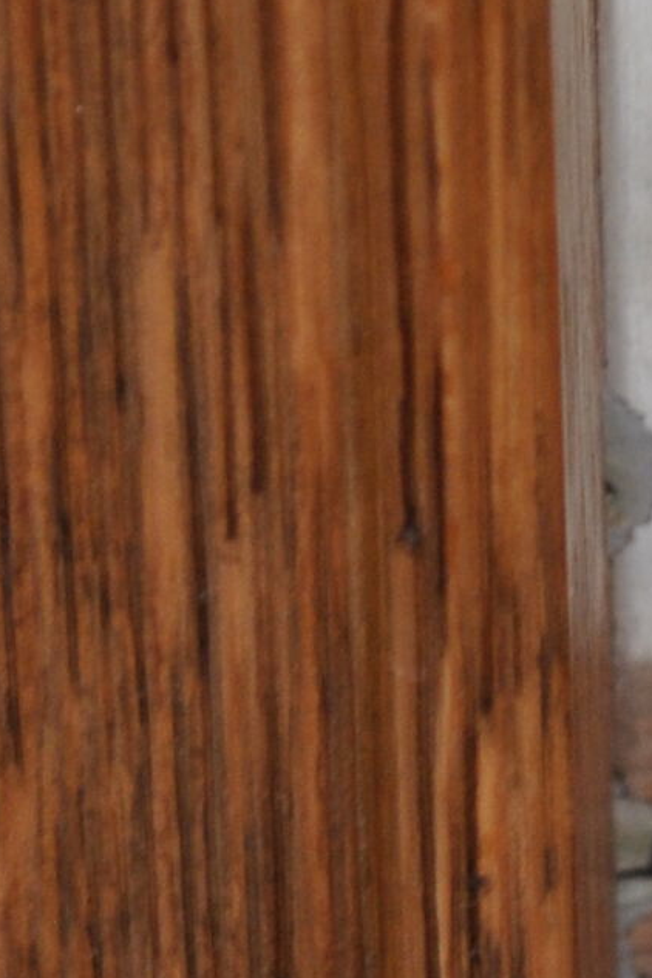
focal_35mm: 505
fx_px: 13720
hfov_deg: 2.7
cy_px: -612
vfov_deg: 4.1
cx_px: 783
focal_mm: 55
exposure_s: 1/50
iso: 200
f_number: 5.6
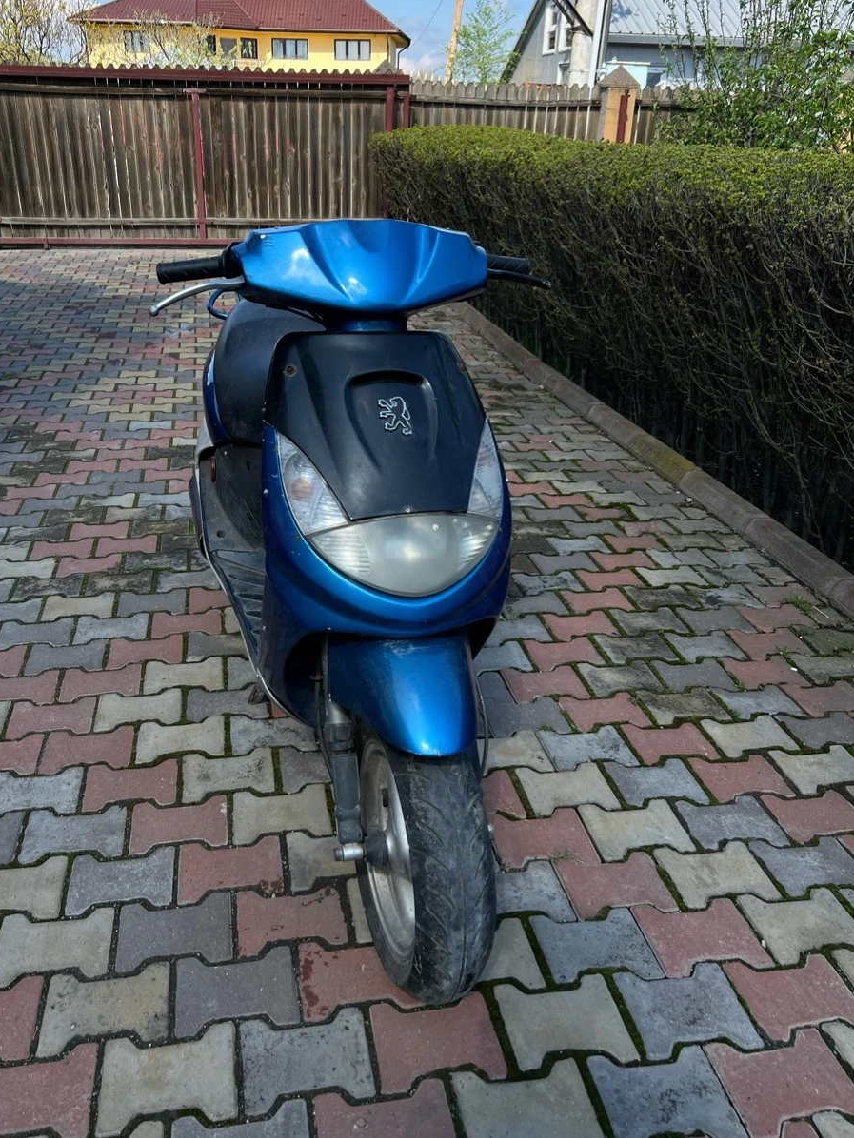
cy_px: 537
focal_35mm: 29
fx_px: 954
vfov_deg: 61.6
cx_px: 387
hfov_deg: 48.2
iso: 50
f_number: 1.5
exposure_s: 1/1751
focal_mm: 5.7
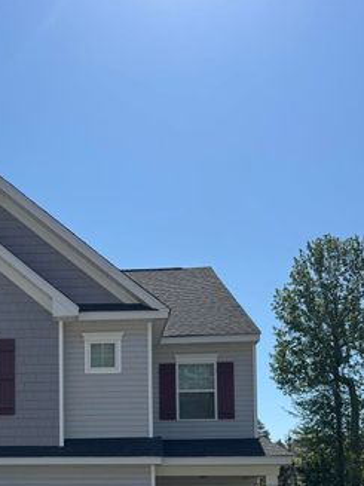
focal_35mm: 49
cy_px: 442
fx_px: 687
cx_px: 52
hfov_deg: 28.7
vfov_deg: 36.4
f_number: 1.78
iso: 80
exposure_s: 1/6410
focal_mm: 6.76
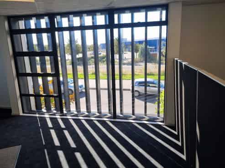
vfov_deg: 53.0
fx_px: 169
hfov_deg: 67.3
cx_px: 112
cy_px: 84
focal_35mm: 26
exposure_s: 1/666
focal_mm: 5.4
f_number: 1.8
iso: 50
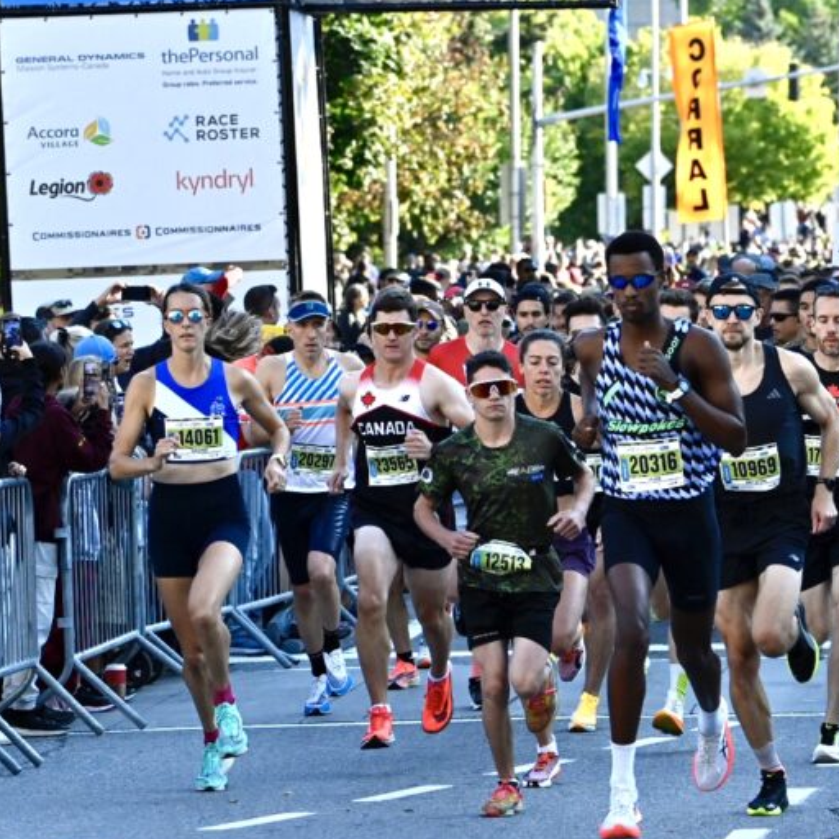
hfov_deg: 6.9
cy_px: 389
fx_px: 6992
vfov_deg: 6.9
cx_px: 728
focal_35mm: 255
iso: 2500
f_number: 7.1
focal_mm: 150
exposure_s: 1/4000
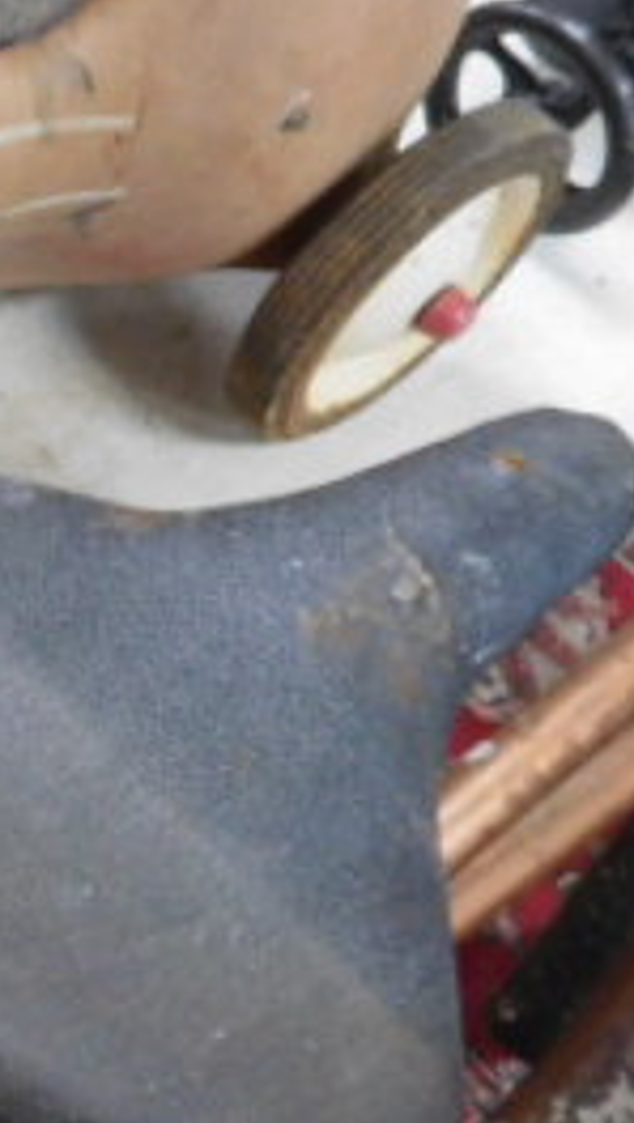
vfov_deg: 30.9
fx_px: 1967
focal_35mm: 66
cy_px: 187
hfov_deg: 14.9
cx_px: -634
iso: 400
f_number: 3.4
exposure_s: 1/13
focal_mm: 4.5
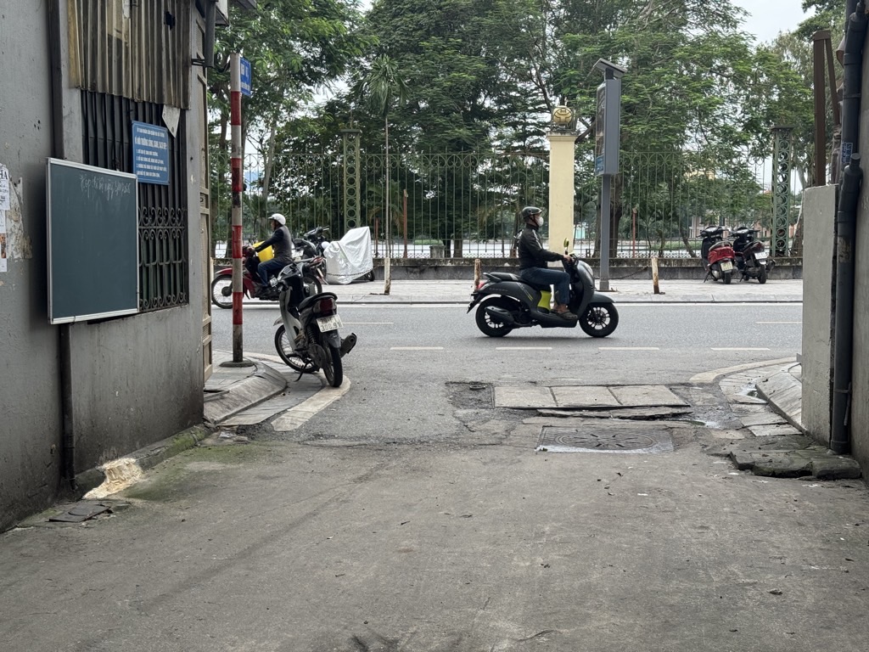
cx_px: 434
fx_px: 1205
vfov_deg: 30.3
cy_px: 326
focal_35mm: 48
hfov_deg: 39.7
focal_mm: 6.76
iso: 64
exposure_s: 1/765
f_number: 1.78
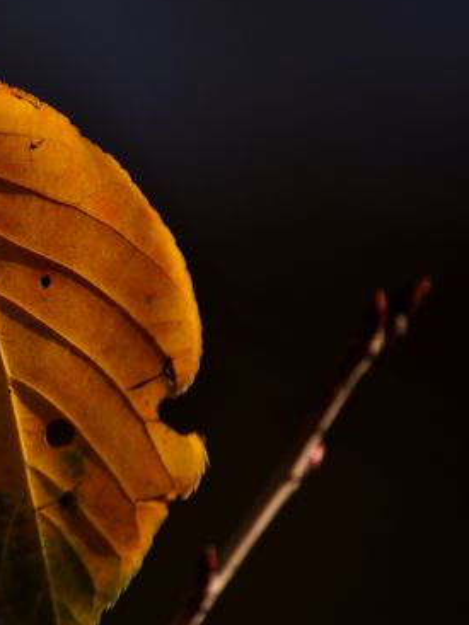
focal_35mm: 536
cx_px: 31
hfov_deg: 2.8
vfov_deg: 3.7
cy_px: 316
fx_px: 9687
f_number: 5
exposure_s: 1/1250
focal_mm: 195
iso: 200
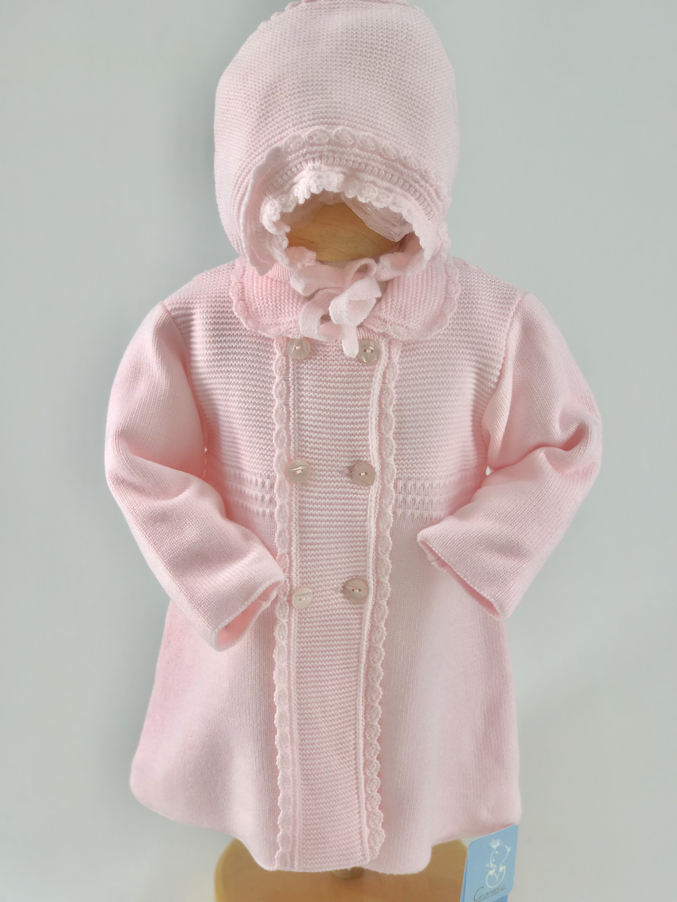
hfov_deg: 25.7
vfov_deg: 33.8
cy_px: 451
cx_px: 338
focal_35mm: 57
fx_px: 1486
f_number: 2.8
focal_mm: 6.6
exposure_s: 1/137
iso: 20
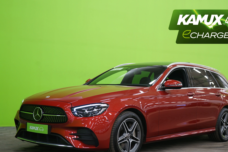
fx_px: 374
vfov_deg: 23.0
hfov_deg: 33.9
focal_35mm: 59
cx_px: 130
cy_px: 89
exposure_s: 1/8
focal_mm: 50
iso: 400
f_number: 4.5
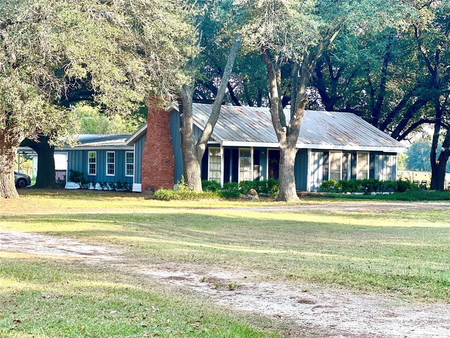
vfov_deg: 19.1
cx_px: 225
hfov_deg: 25.3
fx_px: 1001
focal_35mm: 77
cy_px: 169
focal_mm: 9
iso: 40
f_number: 2.8
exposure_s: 1/121
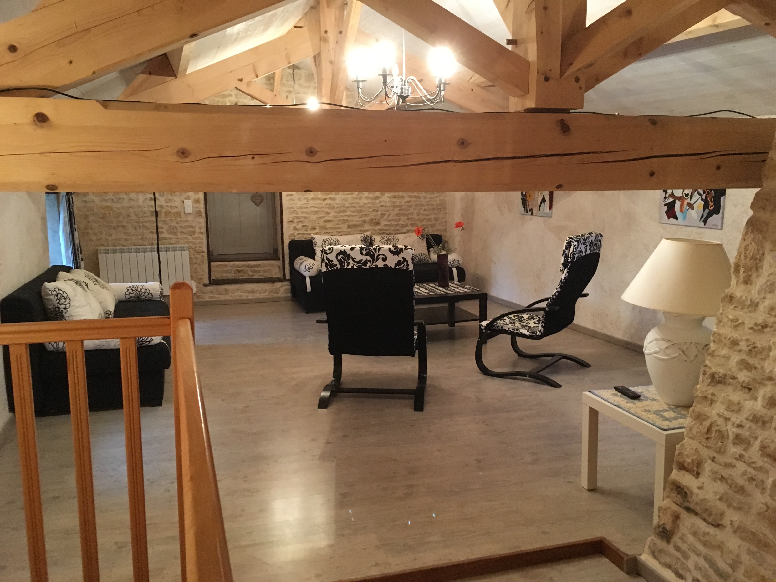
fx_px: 650
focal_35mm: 29
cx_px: 388
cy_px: 291
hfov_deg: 61.7
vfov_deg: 48.2
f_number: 2.2
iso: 200
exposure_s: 1/25
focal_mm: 4.15
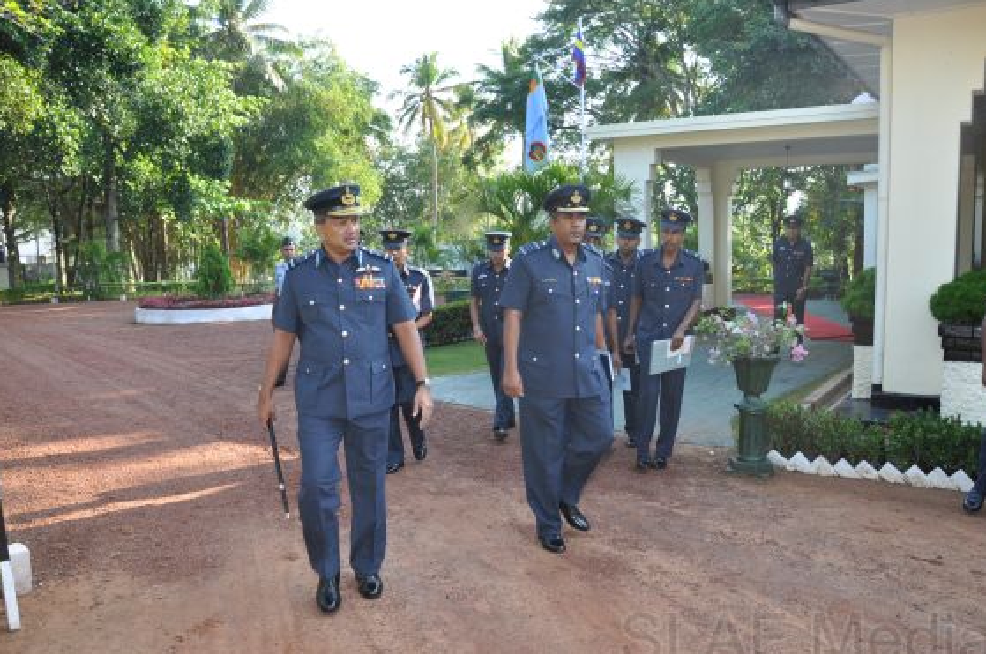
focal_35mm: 29
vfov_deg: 44.8
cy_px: 346
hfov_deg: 63.7
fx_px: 793
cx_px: 494
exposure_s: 1/125
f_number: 5.6
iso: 200
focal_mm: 18
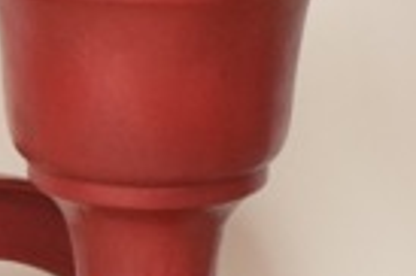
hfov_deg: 3.4
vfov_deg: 2.3
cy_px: 654
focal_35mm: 604
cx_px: 170
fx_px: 6967
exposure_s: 1/100
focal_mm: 55
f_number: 5.6
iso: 800
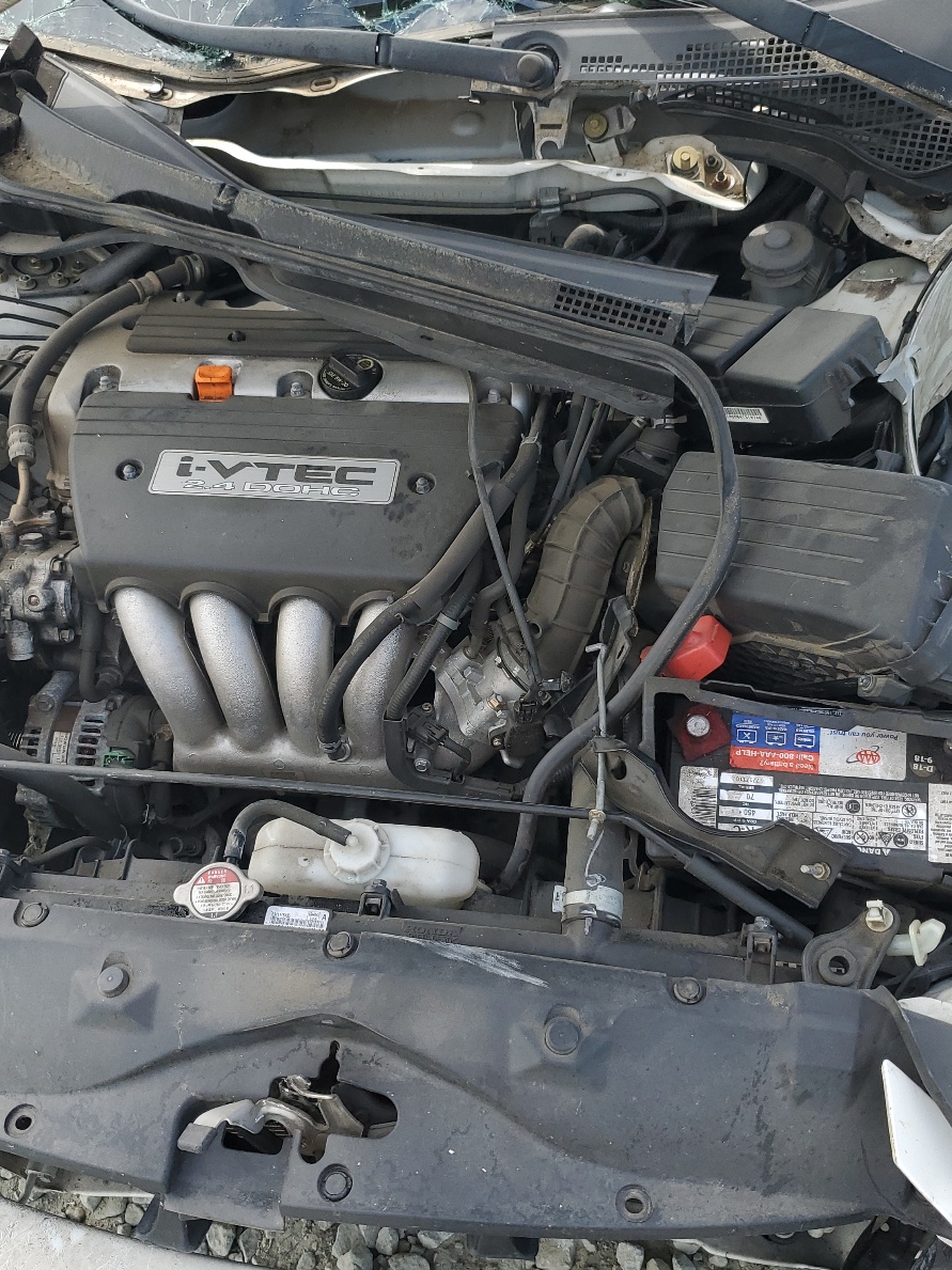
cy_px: 637
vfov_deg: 52.6
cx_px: 516
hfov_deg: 40.6
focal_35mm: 35
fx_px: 1284
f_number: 1.5
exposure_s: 1/909
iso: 50
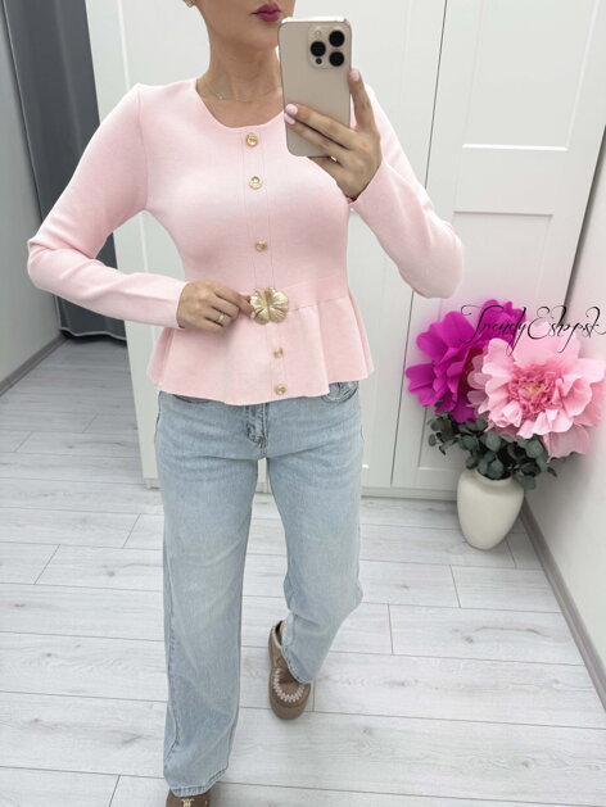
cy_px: 404
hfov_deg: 56.8
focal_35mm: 24
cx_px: 303
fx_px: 560
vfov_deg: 71.6
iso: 64
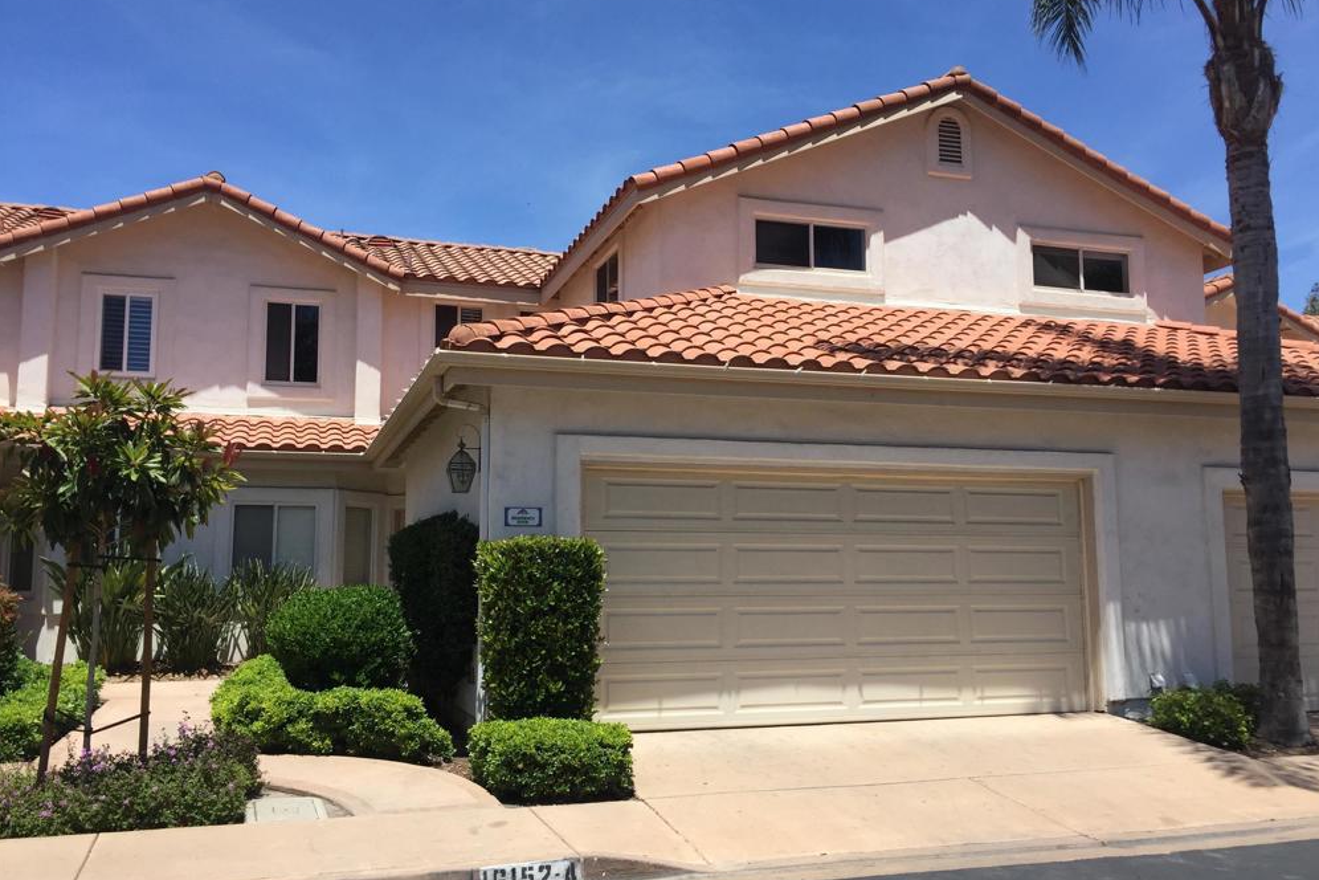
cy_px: 447
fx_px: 1136
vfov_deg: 42.3
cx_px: 674
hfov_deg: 60.3
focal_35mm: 31
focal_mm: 4.15
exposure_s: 1/2198
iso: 32
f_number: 2.2
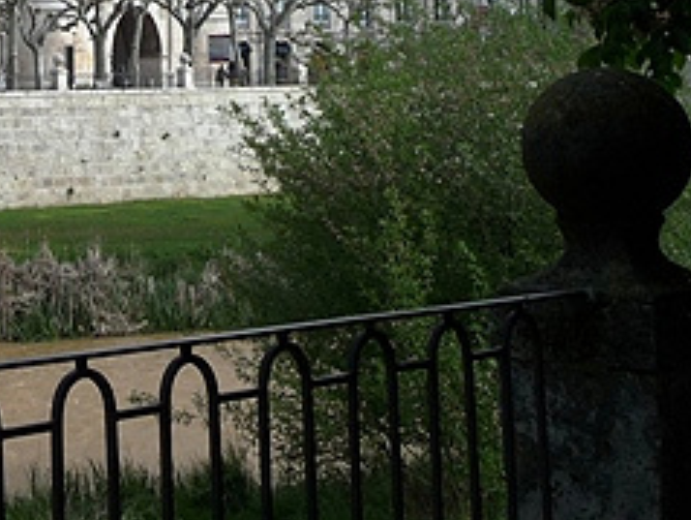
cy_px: -9
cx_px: -180
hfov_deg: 20.9
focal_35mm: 86
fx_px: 1718
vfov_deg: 16.8
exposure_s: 1/800
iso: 100
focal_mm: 5.3
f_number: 3.5
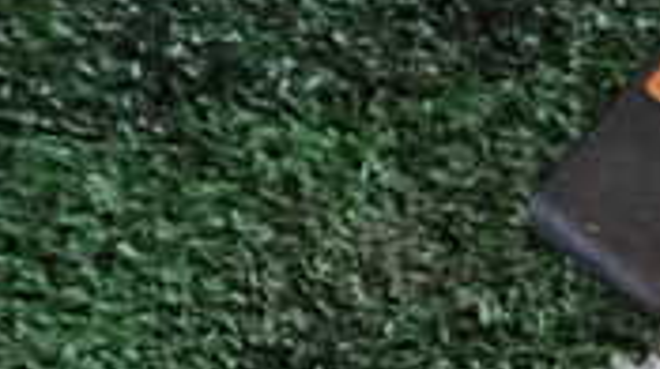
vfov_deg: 10.5
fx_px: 1958
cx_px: 1067
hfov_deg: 16.8
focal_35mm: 112
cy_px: 497
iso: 200
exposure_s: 1/60
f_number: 2.3
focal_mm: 5.4
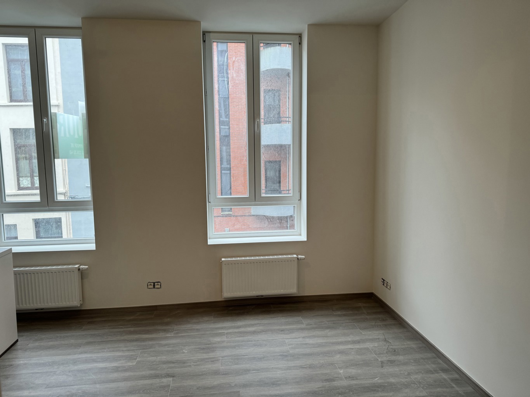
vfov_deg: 56.8
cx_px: 265
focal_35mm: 24
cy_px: 198
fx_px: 367
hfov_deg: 71.6
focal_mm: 6.86
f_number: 1.78
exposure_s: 1/100
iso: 100
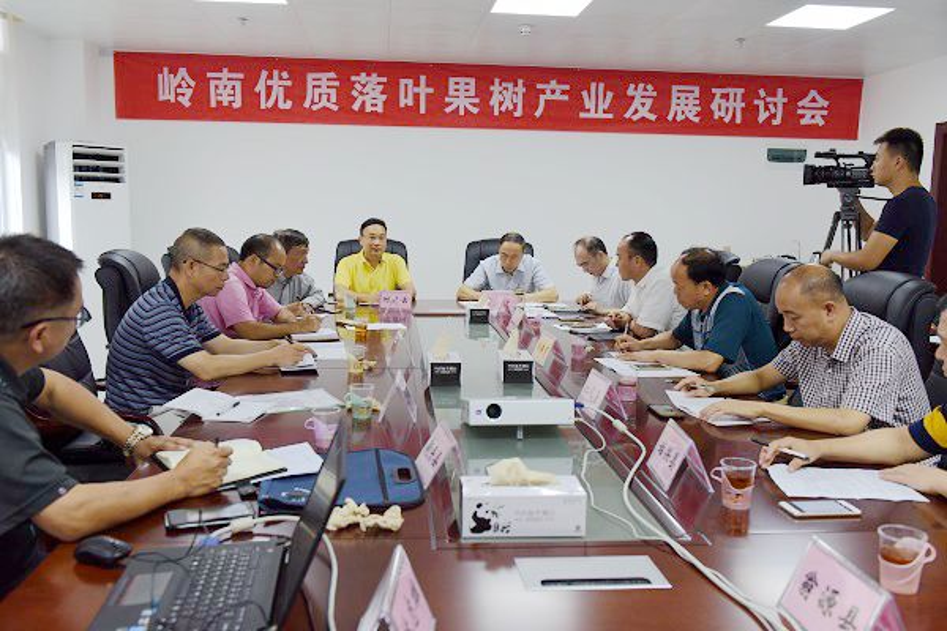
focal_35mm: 32
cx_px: 474
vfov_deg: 41.1
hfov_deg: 58.7
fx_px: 842
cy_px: 316
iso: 640
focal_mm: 32
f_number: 4.5
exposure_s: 1/80
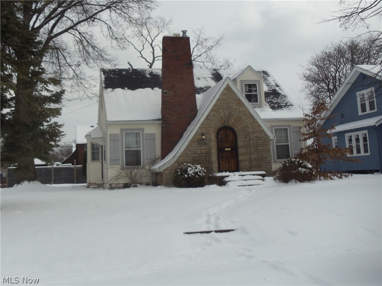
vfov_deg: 32.8
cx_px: 191
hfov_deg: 43.0
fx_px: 485
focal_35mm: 44
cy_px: 143
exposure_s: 1/500
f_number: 7.1
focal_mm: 6
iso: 100
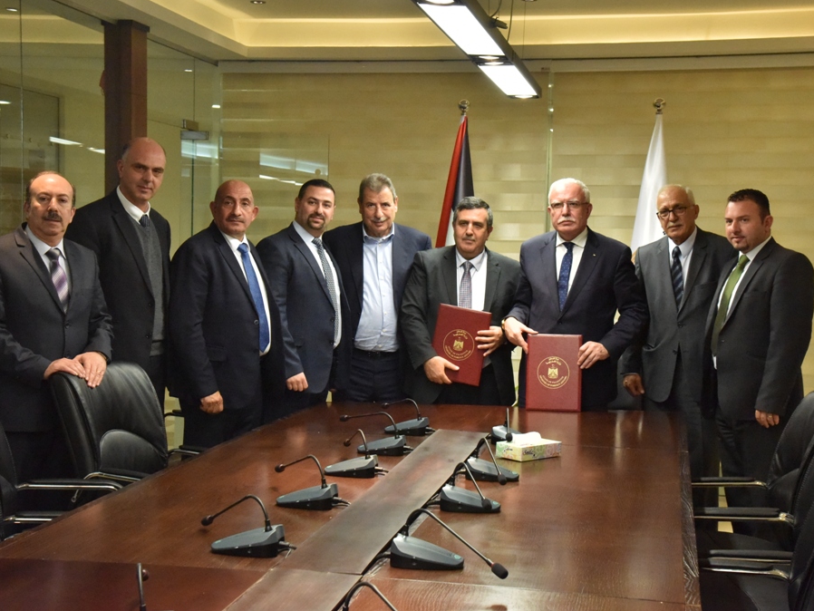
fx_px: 1341
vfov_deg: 25.7
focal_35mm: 57
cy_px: 302
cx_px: 404
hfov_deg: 33.8
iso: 6400
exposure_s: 1/200
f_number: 10
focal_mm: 52
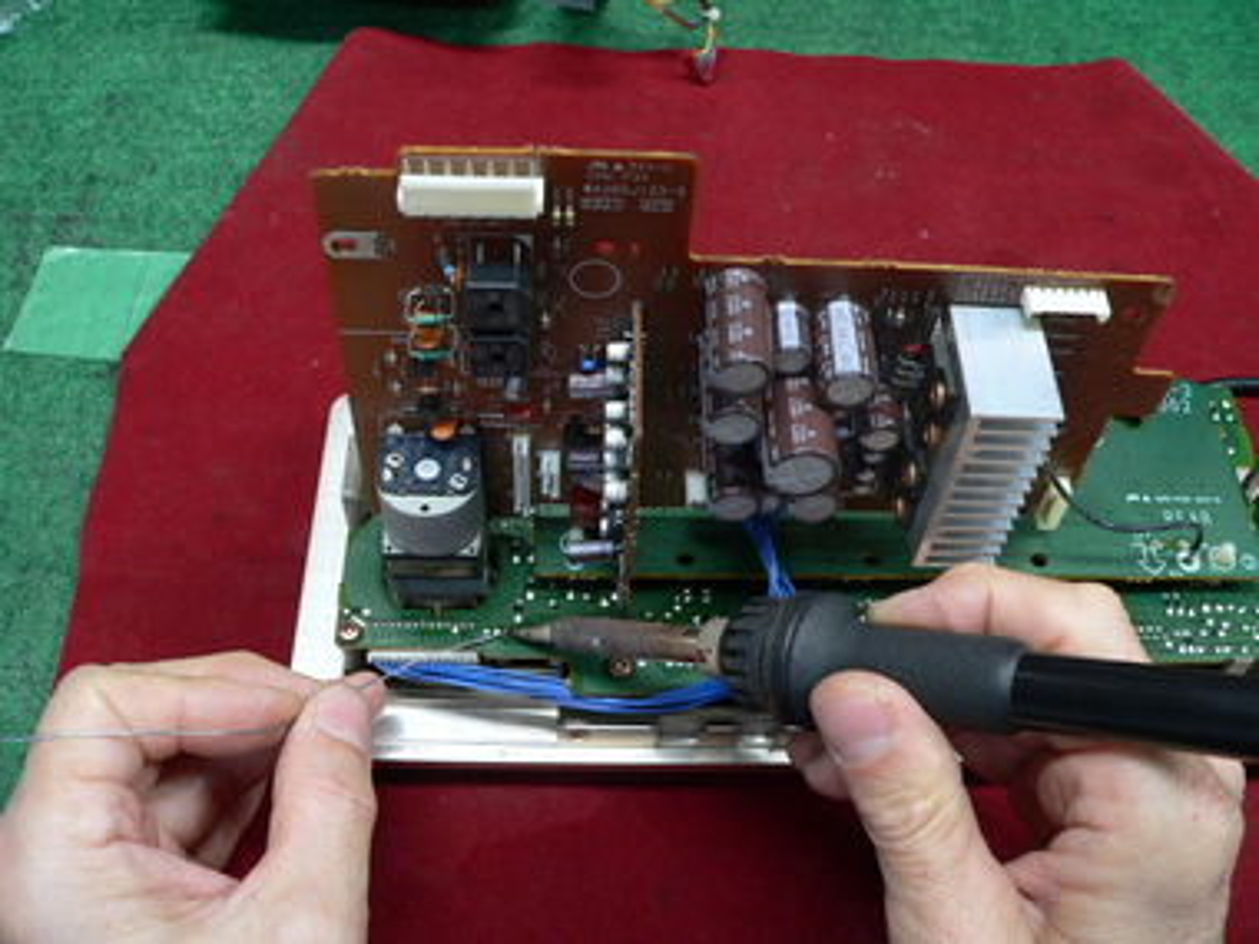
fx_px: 1309
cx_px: 630
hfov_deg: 51.4
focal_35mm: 36
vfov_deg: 39.7
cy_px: 472
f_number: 2.8
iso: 200
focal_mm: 6
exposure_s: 1/20
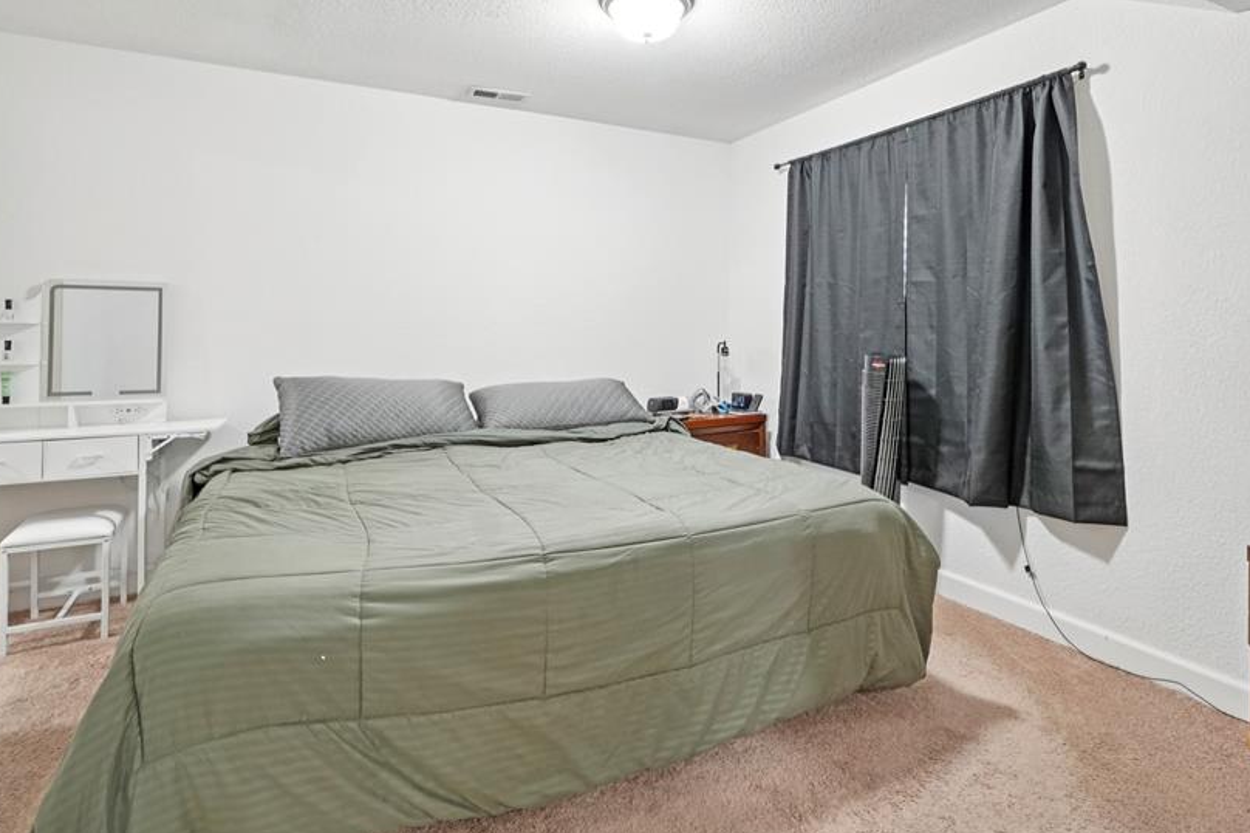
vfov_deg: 63.9
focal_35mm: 19
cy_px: 330
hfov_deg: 86.9
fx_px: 659
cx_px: 645
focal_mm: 10
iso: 800
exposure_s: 1/5
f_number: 8
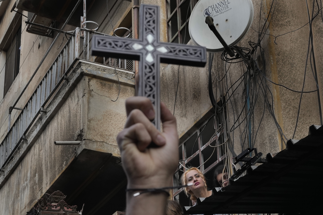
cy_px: 108
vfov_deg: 37.9
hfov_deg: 54.4
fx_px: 314
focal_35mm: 35
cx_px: 162
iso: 500
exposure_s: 1/500
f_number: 8
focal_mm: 35
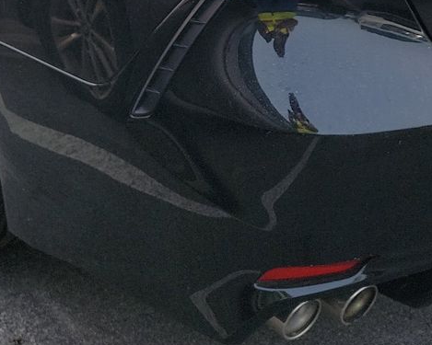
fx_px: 1023
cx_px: 273
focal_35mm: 80
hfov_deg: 23.8
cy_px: -92
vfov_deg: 18.0
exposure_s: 1/220
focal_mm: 6.7
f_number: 1.8
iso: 50
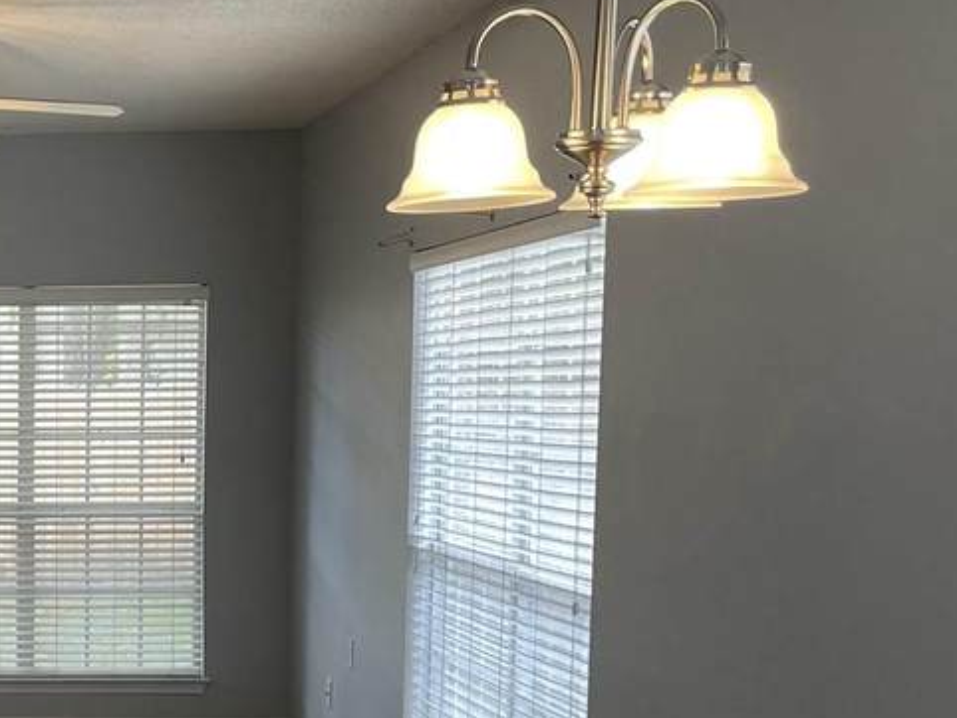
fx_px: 1909
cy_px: 603
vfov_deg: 21.0
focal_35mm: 69
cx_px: -175
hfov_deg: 25.4
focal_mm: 4.2
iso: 125
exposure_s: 1/120
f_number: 1.6
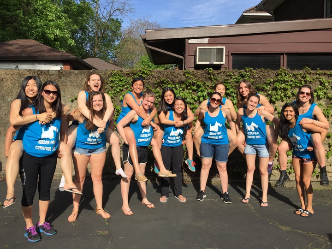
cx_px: 166
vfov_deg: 48.2
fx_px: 278
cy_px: 124
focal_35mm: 29
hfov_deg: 61.7
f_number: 2.2
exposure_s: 1/1464
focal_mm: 4.15
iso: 32
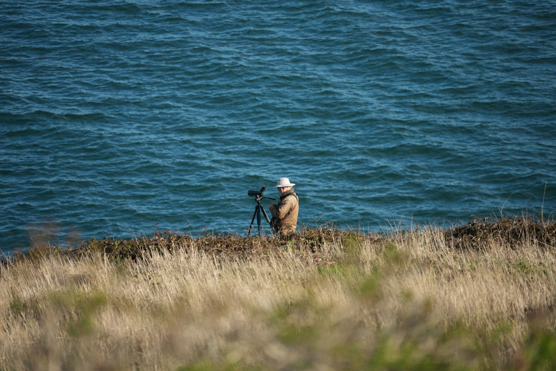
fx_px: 4633
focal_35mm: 300
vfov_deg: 4.6
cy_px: 186
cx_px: 278
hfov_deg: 6.9
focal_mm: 300
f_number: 7.1
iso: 1600
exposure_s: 1/2500
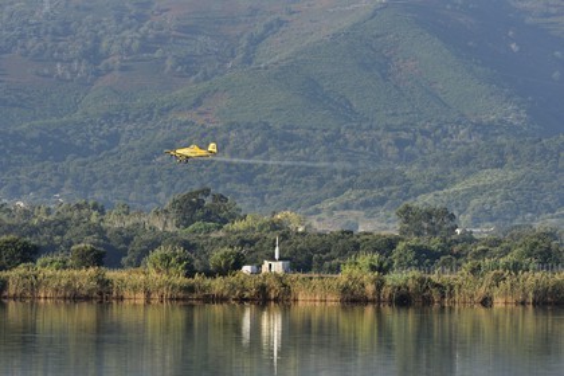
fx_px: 4386
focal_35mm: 280
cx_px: 282
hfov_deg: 7.4
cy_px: 188
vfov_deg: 4.9
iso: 400
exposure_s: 1/500
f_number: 9
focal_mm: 280
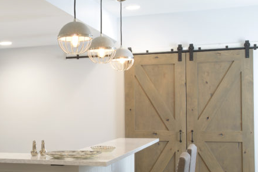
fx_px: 502
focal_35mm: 70
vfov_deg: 19.2
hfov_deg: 27.4
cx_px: 9
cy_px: 147
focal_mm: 34
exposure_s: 3
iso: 100
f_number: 16
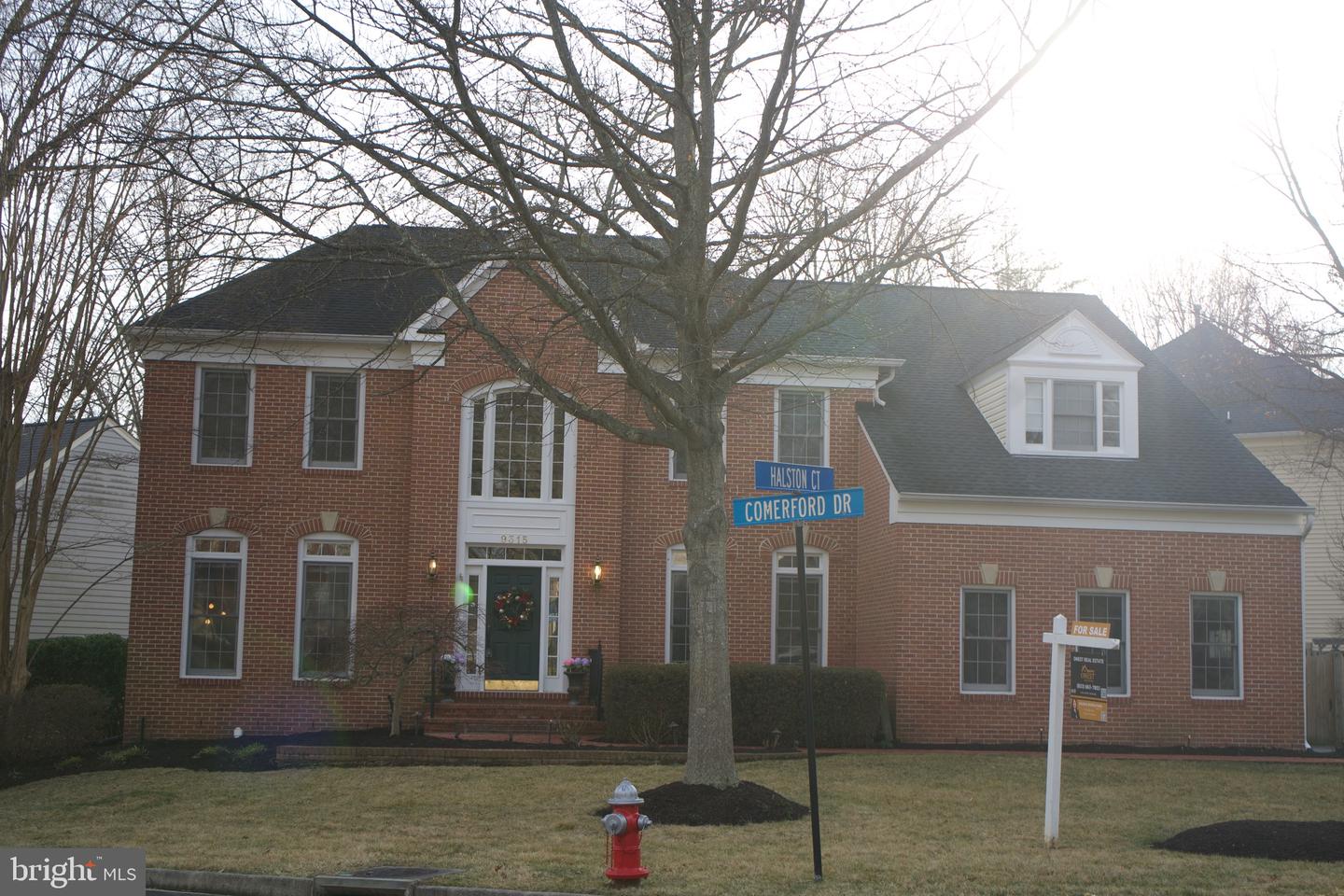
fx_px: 1680
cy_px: 448
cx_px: 672
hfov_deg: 43.6
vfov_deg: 29.9
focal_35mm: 45
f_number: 5
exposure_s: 1/250
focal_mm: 45
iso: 100
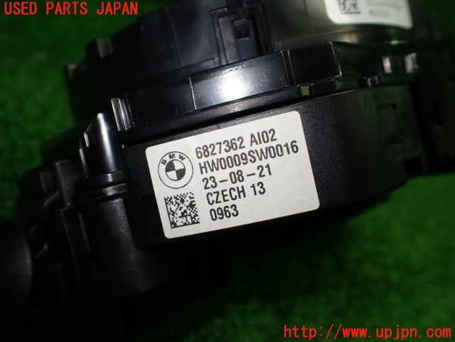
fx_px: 394
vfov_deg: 46.8
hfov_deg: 60.0
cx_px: 228
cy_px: 171
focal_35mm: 30
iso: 125
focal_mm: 5.4
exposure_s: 1/125
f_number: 2.3
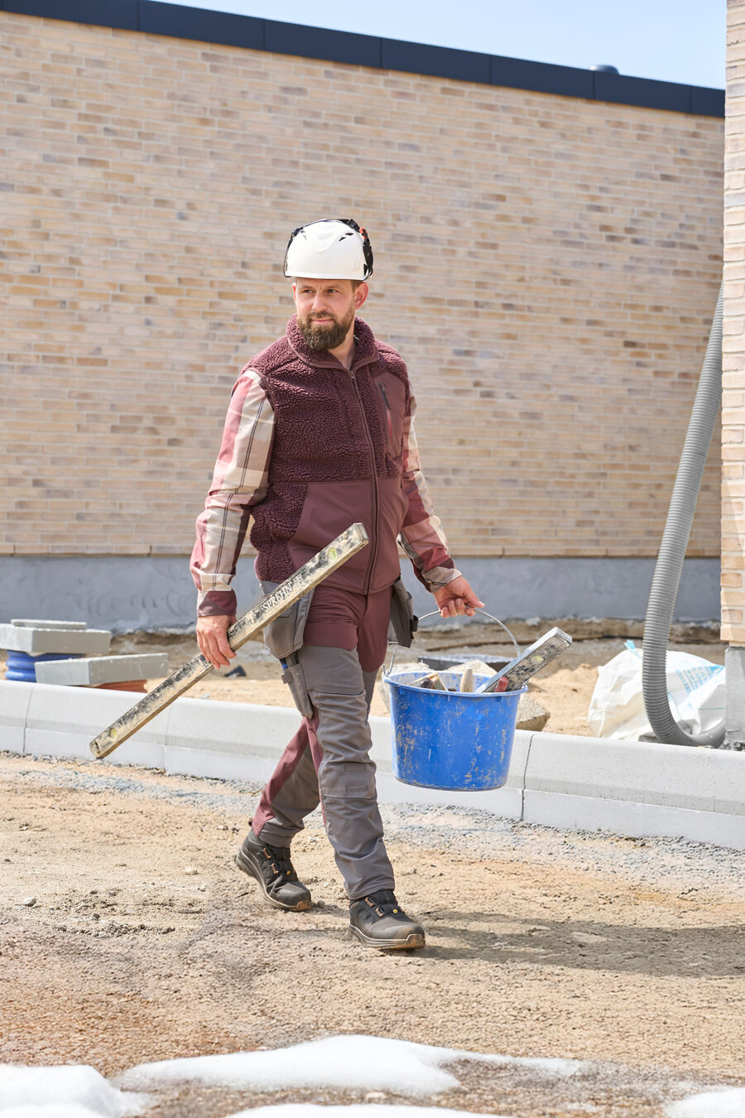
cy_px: 559
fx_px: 2638
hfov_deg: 16.1
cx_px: 372
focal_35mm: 85
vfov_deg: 23.9
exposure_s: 1/250
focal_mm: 85
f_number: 5.6
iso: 100
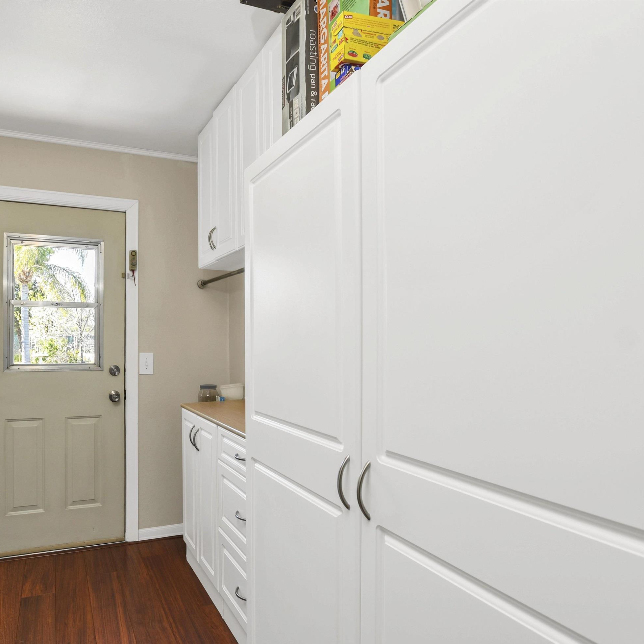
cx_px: 256
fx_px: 421
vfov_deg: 74.8
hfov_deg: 74.0
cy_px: 335
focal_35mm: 20
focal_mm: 10
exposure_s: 1/200
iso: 250
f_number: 4.5
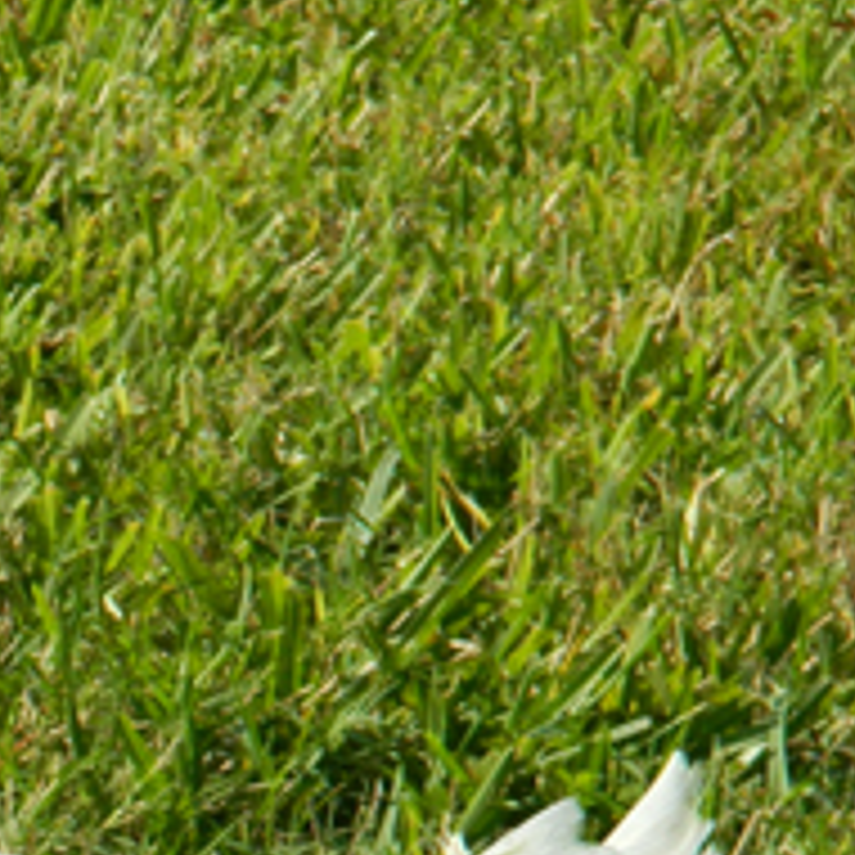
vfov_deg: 2.3
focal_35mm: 770
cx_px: -529
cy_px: 1087
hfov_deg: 2.3
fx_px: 21517
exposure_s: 1/400
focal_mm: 39.7
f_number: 5.4
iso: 80
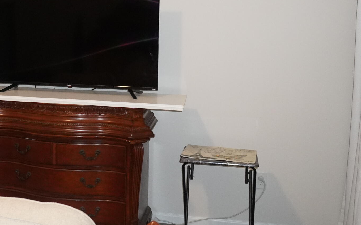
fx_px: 531
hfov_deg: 35.8
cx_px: 54
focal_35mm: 54
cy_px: 47
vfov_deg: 23.6
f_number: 3.5
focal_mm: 16
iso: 3200
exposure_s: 1/160
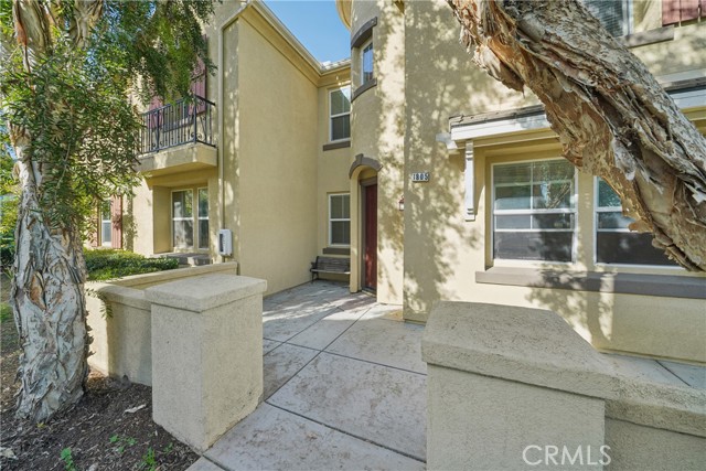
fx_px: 235
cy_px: 236
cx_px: 353
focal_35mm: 12
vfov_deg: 90.0
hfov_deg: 112.6
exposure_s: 1/60
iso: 100
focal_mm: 12
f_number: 8
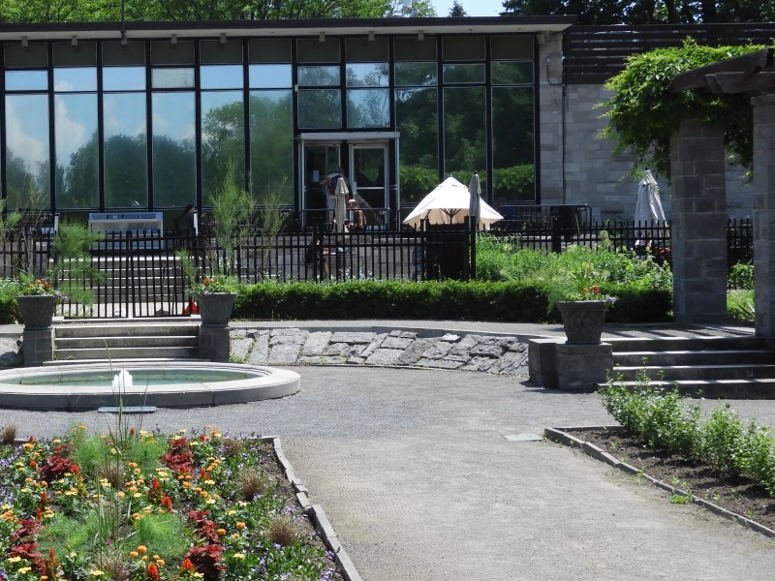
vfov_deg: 16.4
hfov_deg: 21.6
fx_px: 2015
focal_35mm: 90
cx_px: 179
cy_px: 288
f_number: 4
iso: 100
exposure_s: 1/800
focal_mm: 9
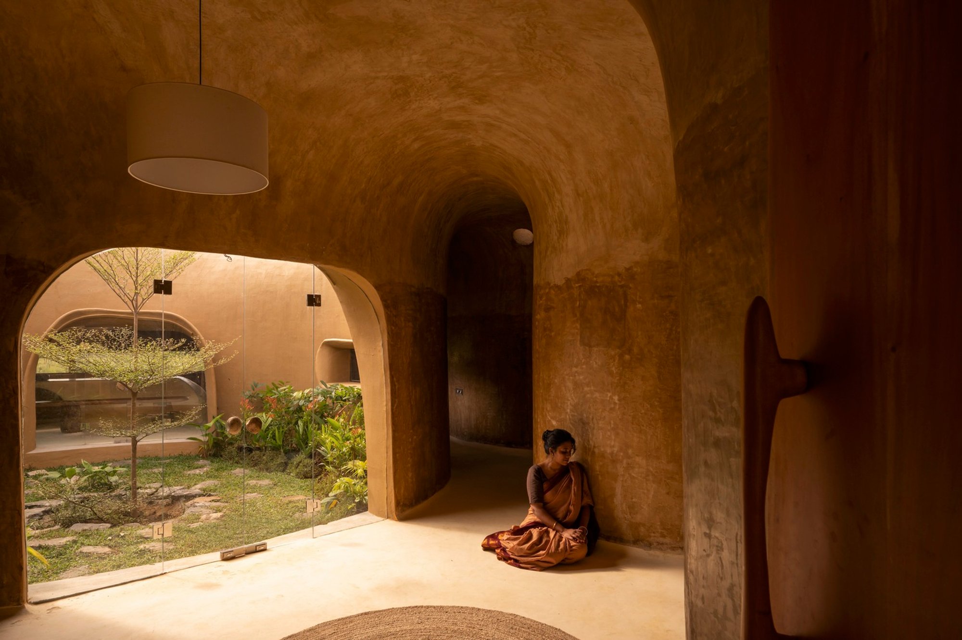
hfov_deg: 78.6
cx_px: 481
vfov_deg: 57.2
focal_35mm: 22
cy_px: 320
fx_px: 588
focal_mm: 22
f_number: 11
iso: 125
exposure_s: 1/40
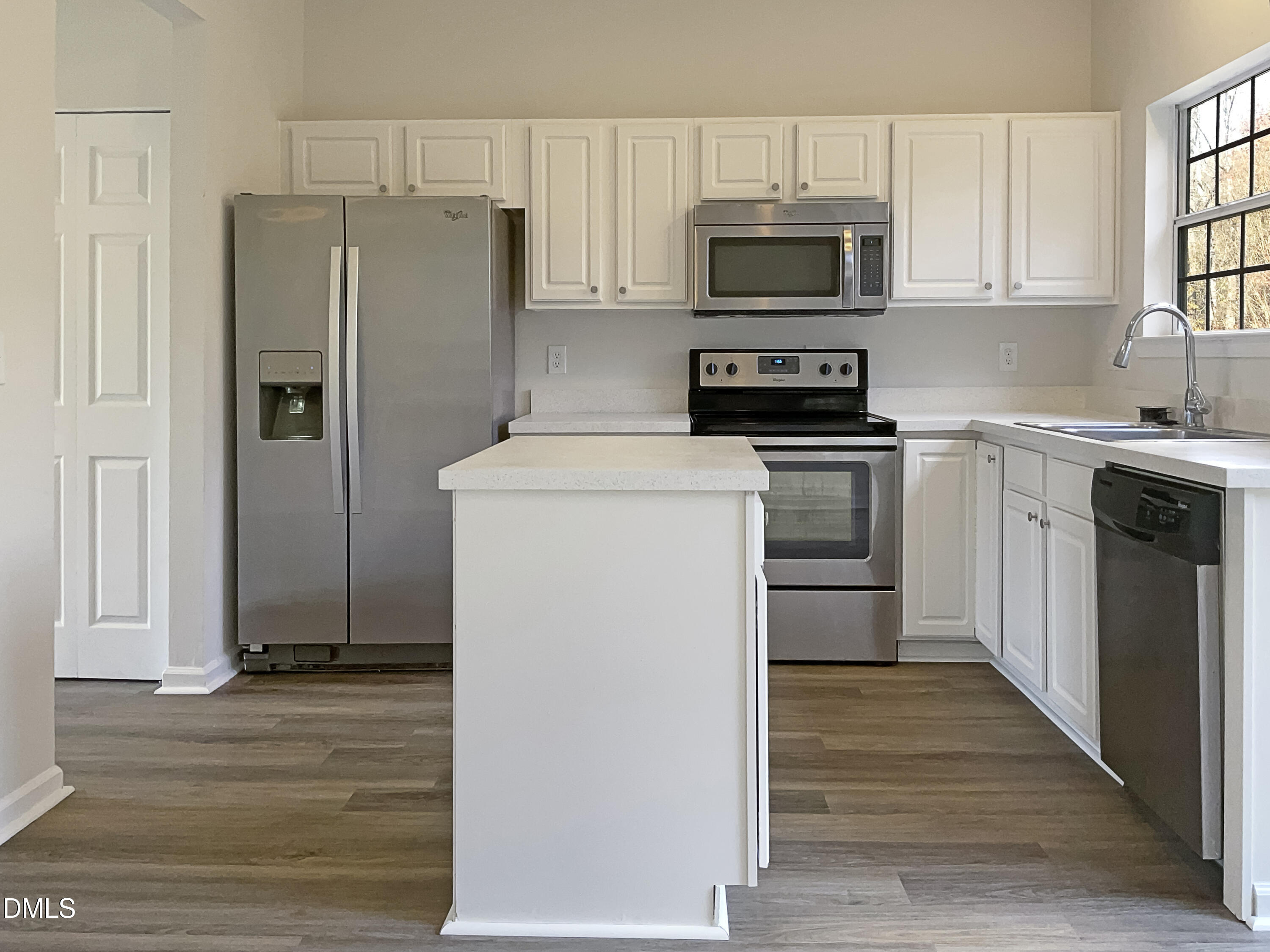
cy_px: 476
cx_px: 635
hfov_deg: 61.7
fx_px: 1064
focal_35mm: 29
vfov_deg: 48.2
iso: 64
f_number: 1.8
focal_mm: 3
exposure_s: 1/84
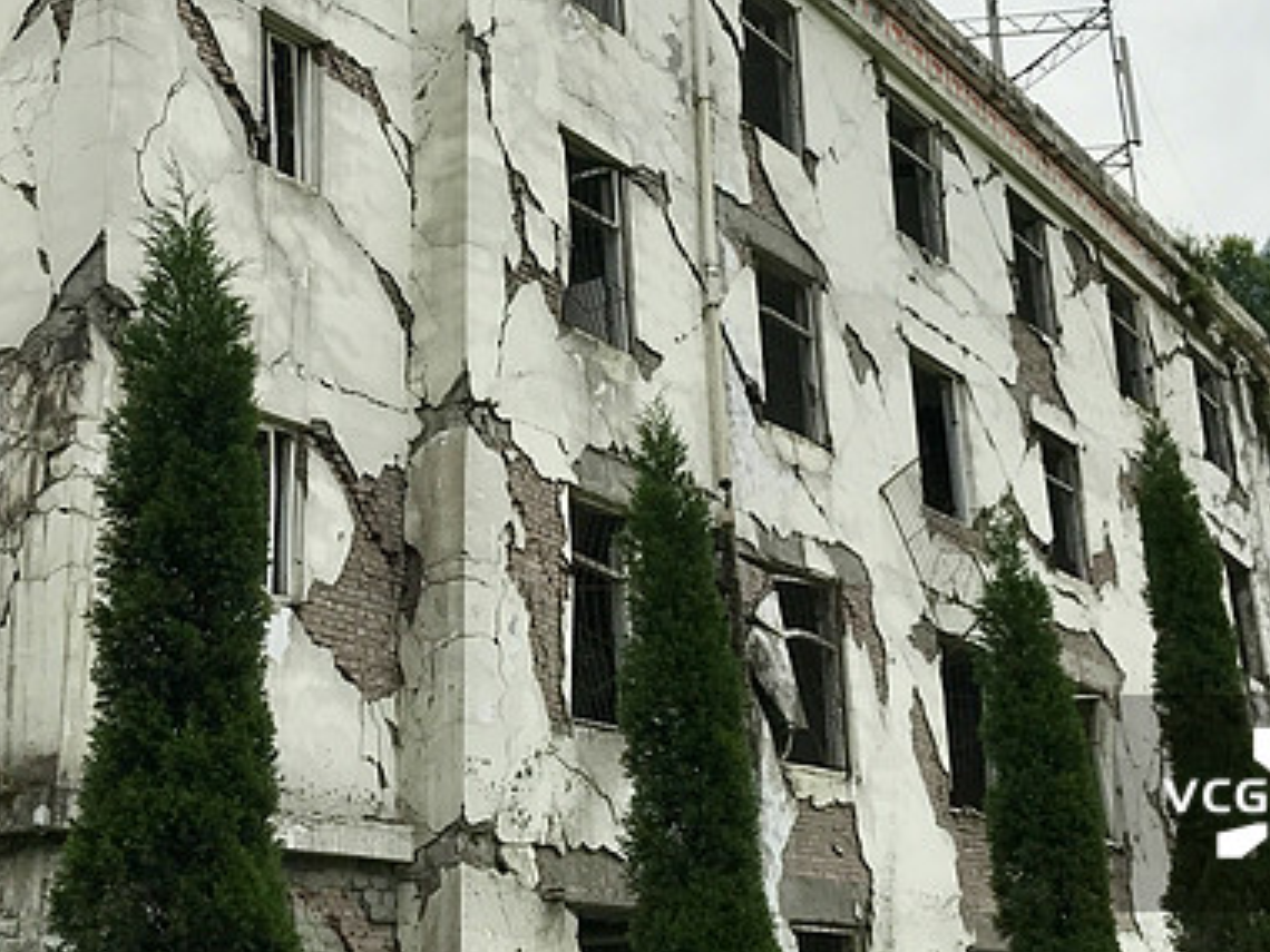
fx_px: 2165
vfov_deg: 24.6
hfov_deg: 32.6
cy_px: 277
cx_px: 521
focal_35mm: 59
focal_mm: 3.99
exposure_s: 1/1953
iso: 20
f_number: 1.8
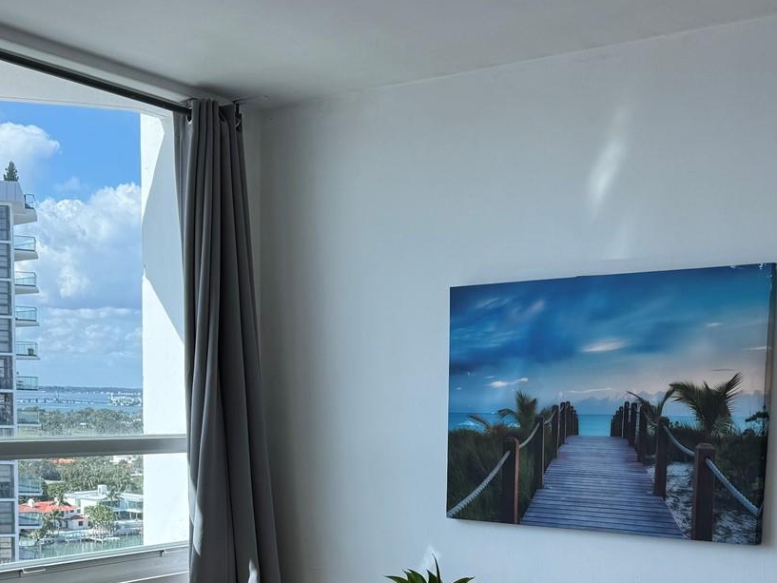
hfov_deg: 40.4
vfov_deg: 29.9
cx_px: 377
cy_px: 490
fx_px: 1055
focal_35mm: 47
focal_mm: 6.86
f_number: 1.78
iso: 80
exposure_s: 1/730
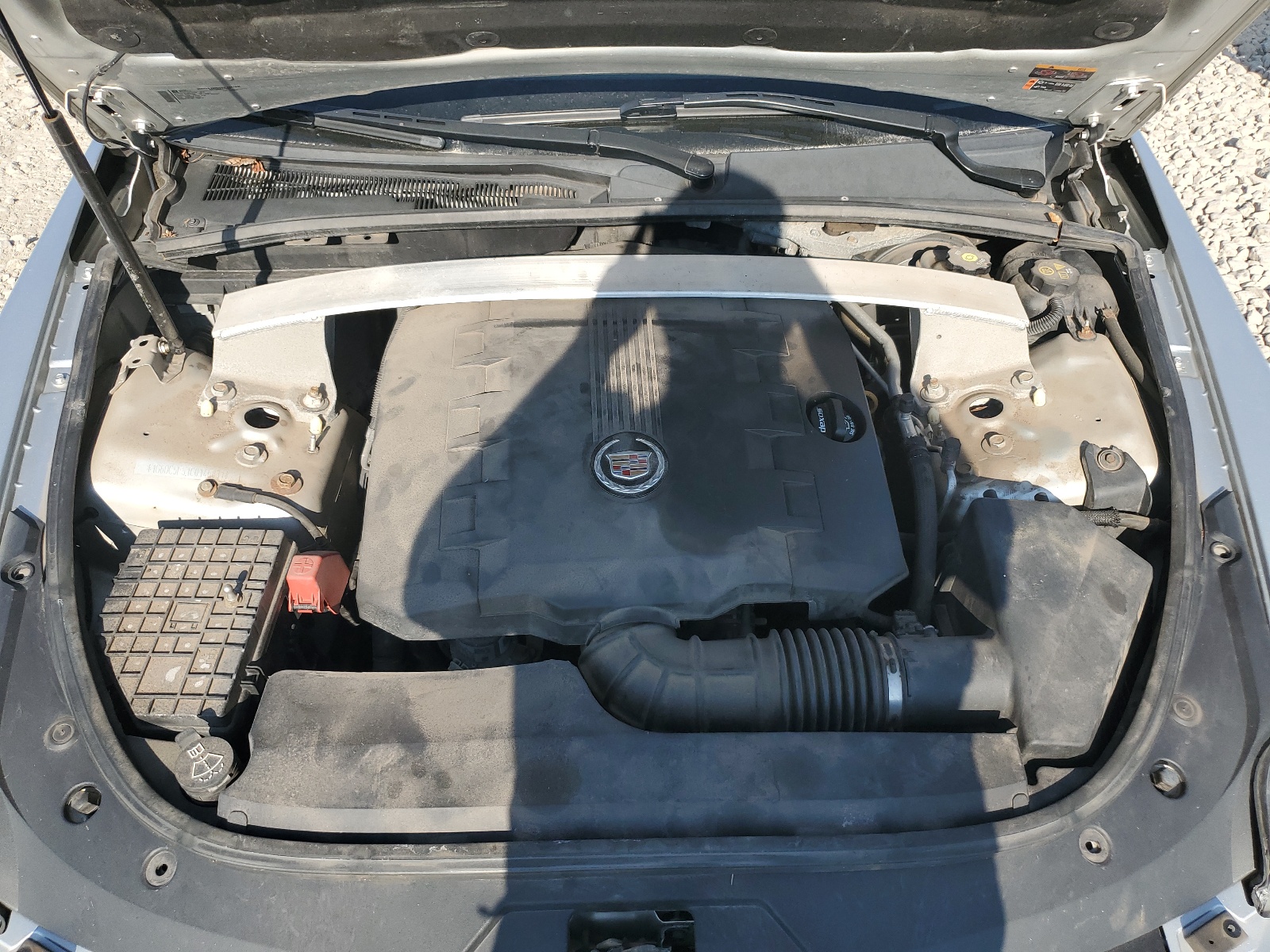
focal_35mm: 26
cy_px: 476
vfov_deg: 53.1
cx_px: 635
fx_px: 954
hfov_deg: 67.3
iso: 50
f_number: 1.5
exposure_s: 1/1667
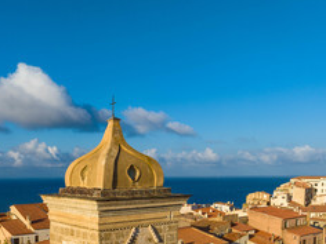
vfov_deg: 37.2
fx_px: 358
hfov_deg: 48.5
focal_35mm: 38
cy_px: 170
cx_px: 120
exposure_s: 1/160
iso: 100
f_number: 11
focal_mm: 12.3
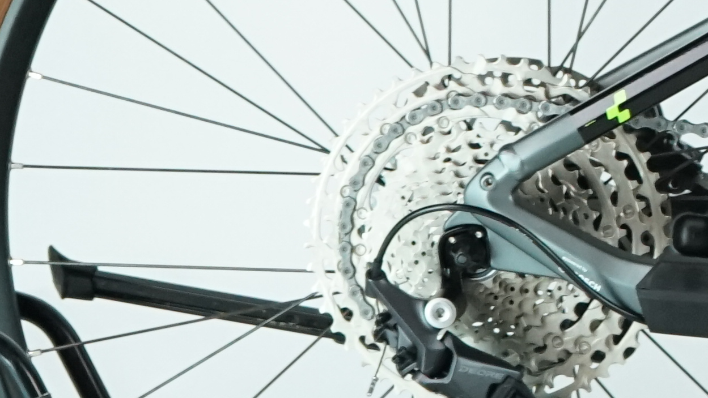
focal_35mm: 327
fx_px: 6140
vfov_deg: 3.7
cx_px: 1496
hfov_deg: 6.4
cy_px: -157
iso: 2000
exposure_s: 1/200
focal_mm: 65
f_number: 5.6
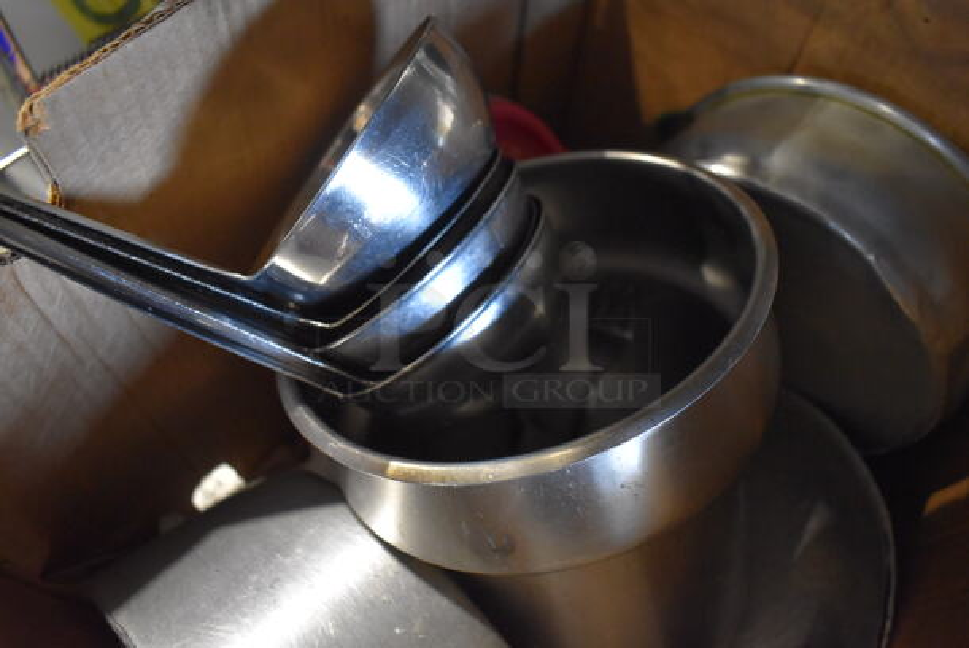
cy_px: 324
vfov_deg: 48.0
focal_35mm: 27
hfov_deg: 67.3
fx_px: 727
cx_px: 484
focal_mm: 18
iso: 3200
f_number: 3.5
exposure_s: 1/60
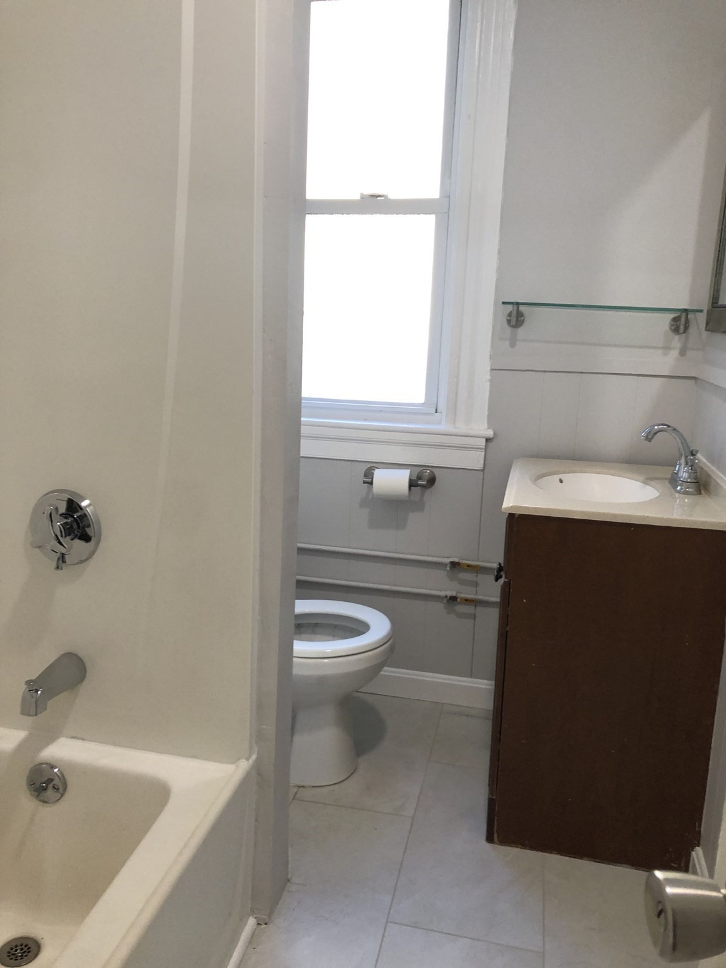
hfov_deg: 49.7
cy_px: 484
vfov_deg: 63.4
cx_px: 363
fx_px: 783
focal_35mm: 28
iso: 25
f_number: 1.8
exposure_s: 1/30
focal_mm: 4
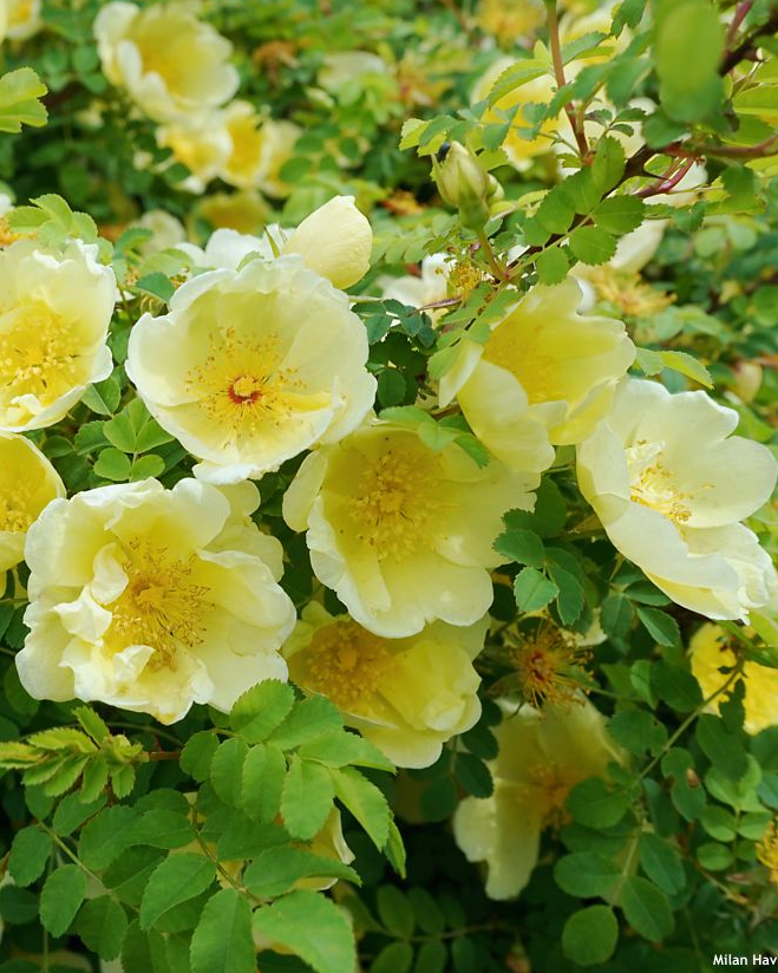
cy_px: 481
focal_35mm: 40
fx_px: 1152
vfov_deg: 45.8
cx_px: 172
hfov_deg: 36.3
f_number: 9
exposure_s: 1/160
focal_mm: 28
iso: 100
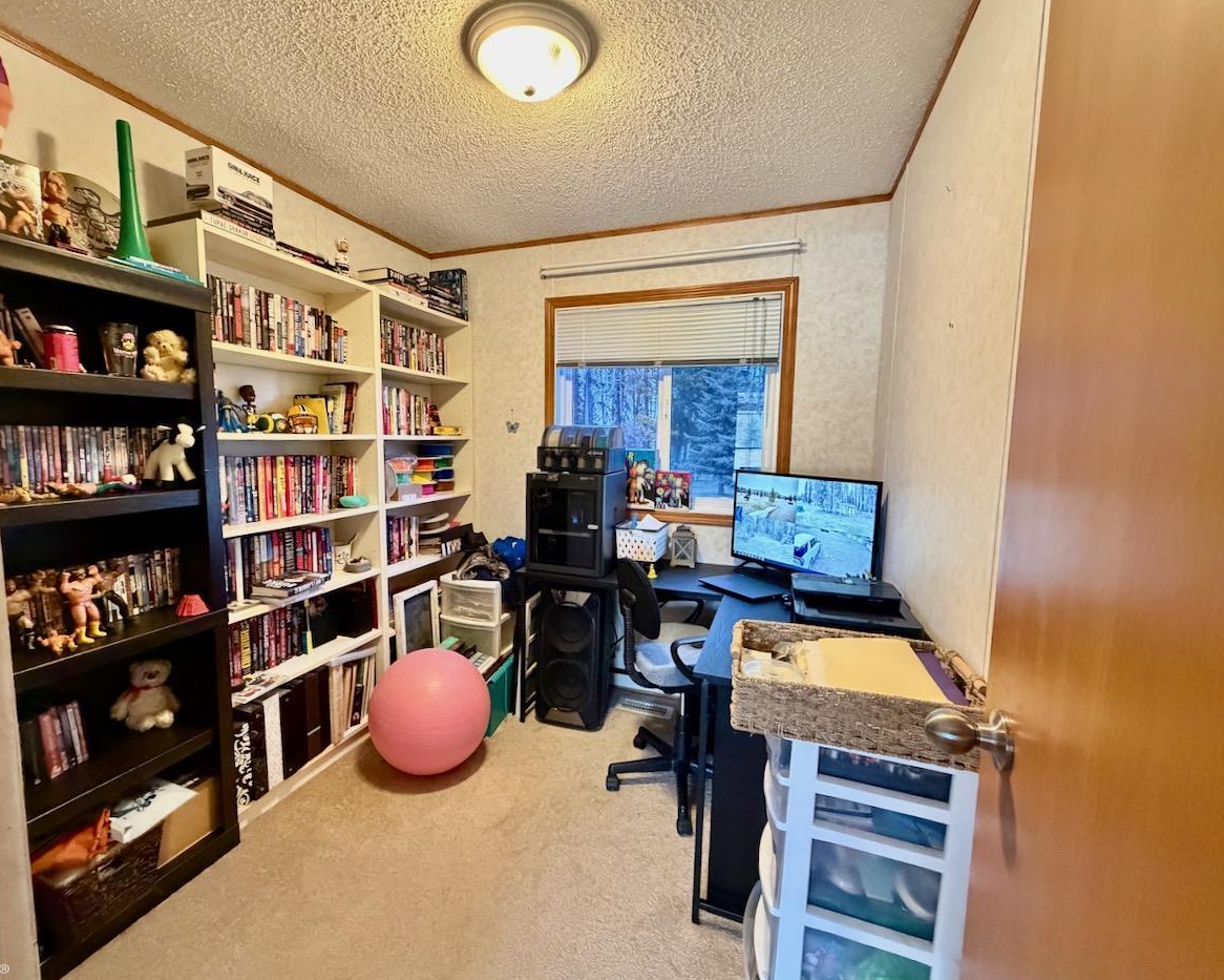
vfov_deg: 84.0
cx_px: 565
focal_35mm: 15
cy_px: 496
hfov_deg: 96.6
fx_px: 543
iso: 1000
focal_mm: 2.22
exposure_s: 1/45
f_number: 2.2
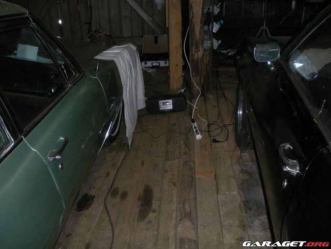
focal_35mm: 36
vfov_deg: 39.7
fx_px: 344
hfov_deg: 51.4
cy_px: 124
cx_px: 166
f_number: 3.5
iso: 200
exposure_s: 1/60
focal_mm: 6.3
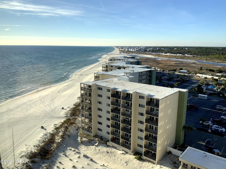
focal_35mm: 29
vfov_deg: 48.2
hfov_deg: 61.7
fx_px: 189
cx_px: 113
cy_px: 84
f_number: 1.8
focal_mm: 3
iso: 16
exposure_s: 1/719
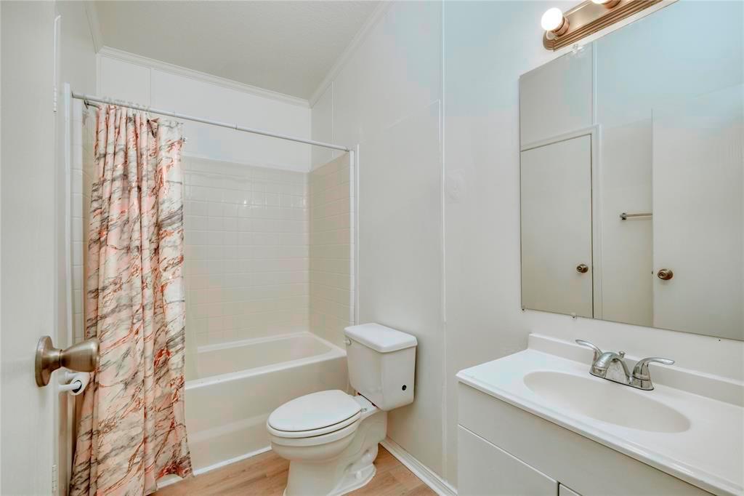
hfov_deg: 100.4
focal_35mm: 15
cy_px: 248
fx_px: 310
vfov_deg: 77.3
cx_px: 372
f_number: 8
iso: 320
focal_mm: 10
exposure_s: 1/60
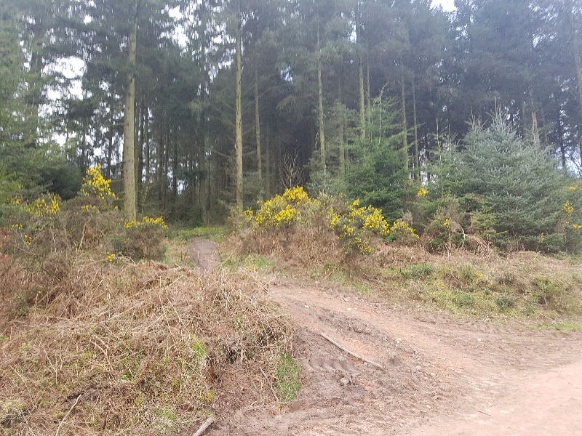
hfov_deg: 67.3
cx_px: 291
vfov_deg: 53.1
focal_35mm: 26
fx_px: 437
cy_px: 218
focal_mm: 4.2
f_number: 1.7
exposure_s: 1/248
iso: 50
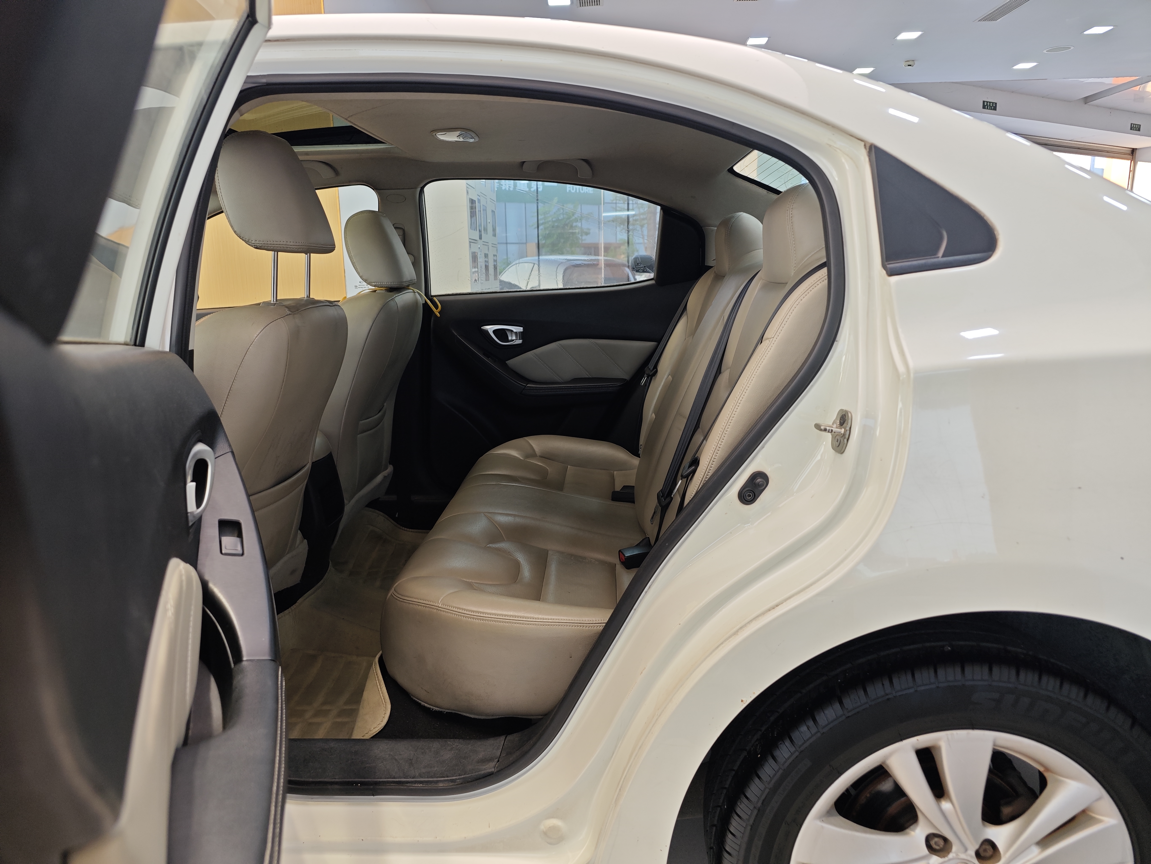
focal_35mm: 23
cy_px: 432
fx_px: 765
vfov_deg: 58.9
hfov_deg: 73.9
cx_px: 576
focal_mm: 8.7
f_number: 1.9
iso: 100
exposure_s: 1/79.3
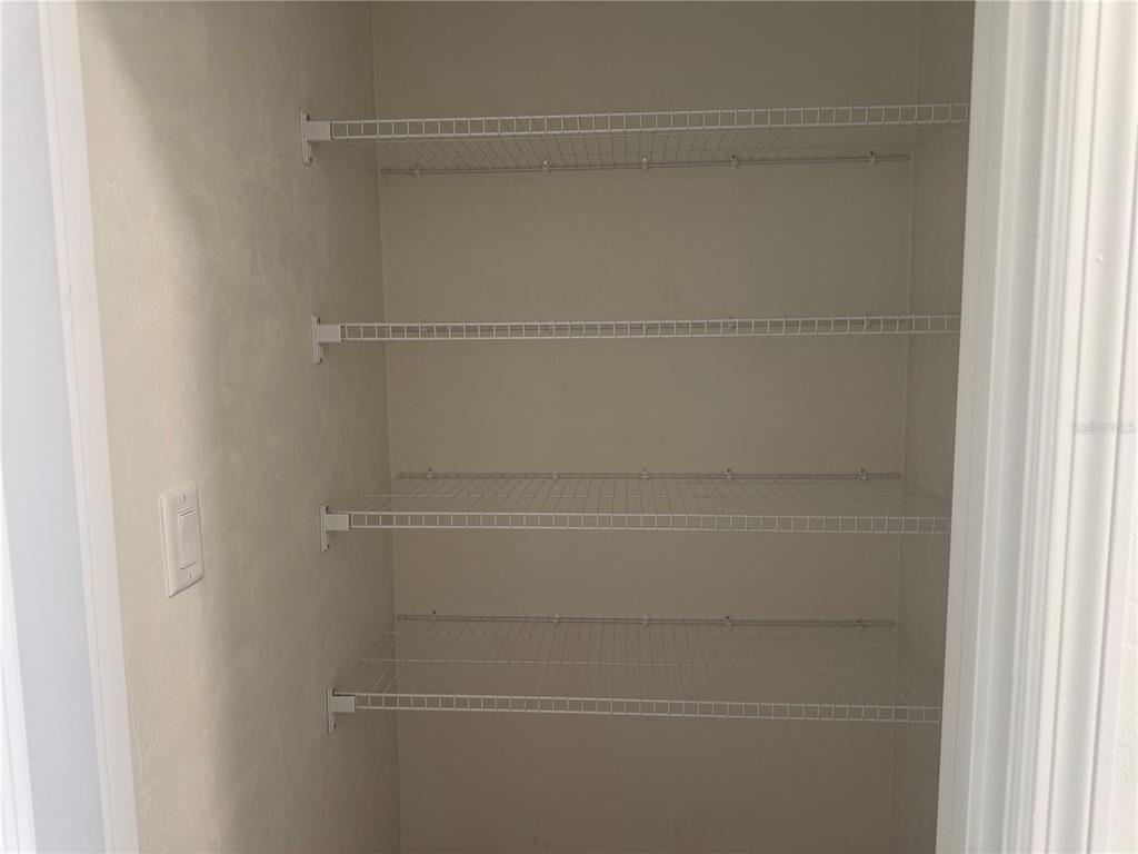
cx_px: 569
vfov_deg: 56.8
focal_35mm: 24
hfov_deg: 71.6
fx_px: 789
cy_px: 427
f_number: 1.78
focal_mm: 6.76
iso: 160
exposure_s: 1/60
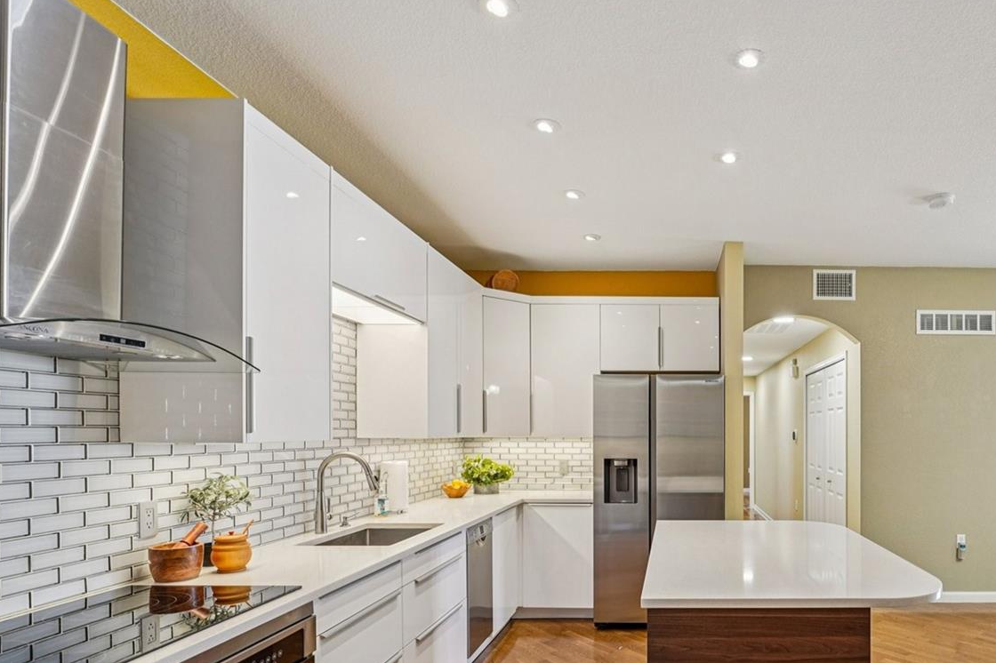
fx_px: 553
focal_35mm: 20
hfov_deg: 80.1
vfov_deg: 60.6
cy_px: 436
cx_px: 694
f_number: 8
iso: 400
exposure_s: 1/10
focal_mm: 14
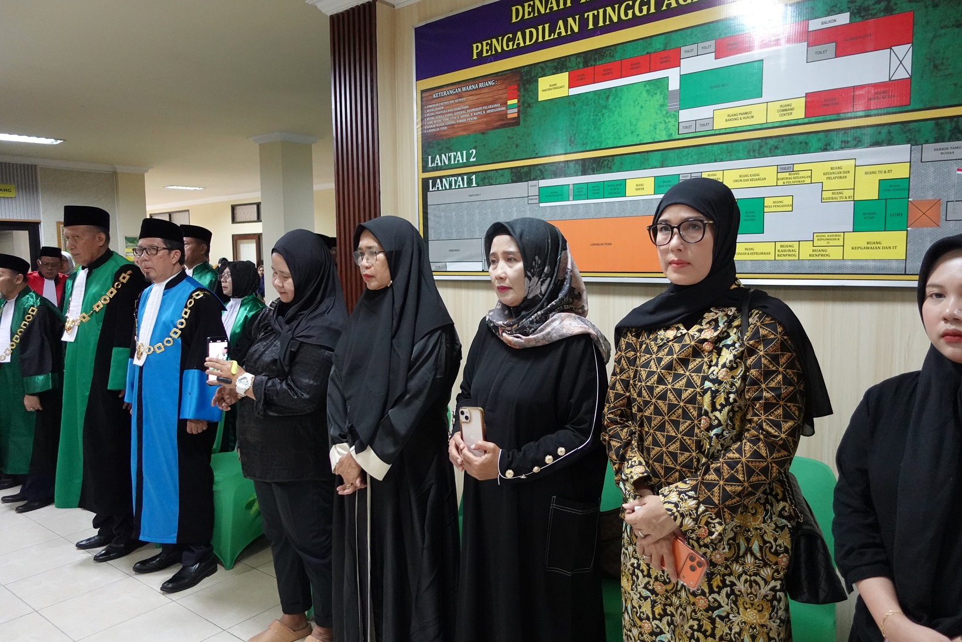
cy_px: 321
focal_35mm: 24
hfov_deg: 73.7
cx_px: 481
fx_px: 641
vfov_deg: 53.1
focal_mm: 9.71
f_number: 2
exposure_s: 1/60
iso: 2000
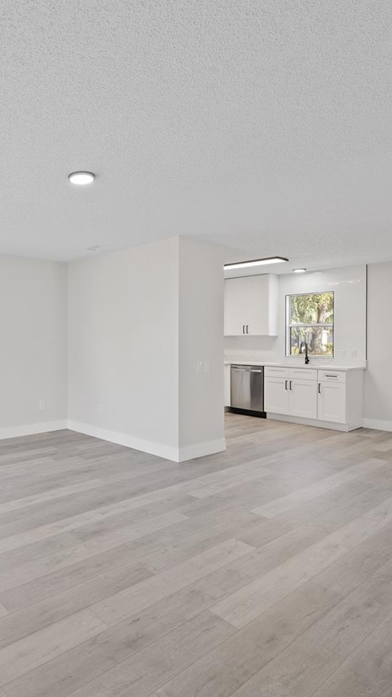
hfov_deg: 46.7
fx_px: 425
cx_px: 74
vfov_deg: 78.7
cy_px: 344
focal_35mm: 23
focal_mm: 14
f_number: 8
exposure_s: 1/4
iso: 320
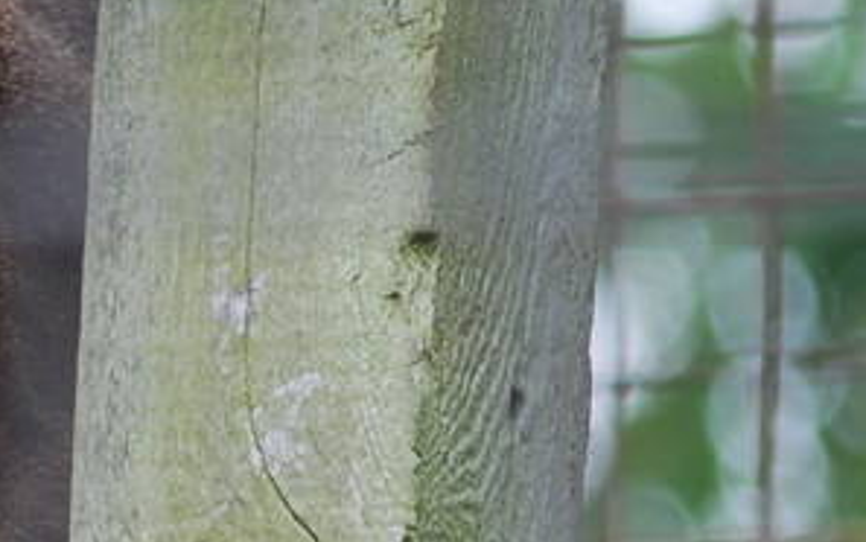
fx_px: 21395
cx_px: -895
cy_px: 290
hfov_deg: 2.3
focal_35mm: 906
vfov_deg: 1.5
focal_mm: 110
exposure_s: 1/250
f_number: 4.2
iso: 200
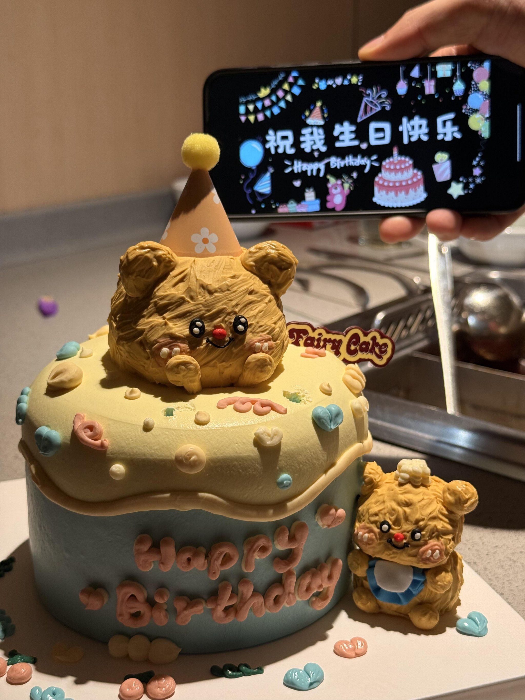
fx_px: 971
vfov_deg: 39.7
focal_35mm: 48
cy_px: 350
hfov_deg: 30.3
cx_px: 262
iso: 125
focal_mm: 6.76
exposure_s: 1/60.2
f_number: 1.78
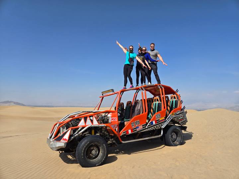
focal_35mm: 23
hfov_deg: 73.9
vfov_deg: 58.9
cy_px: 90
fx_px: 159
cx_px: 120
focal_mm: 5.4
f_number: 1.8
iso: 25
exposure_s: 1/2723
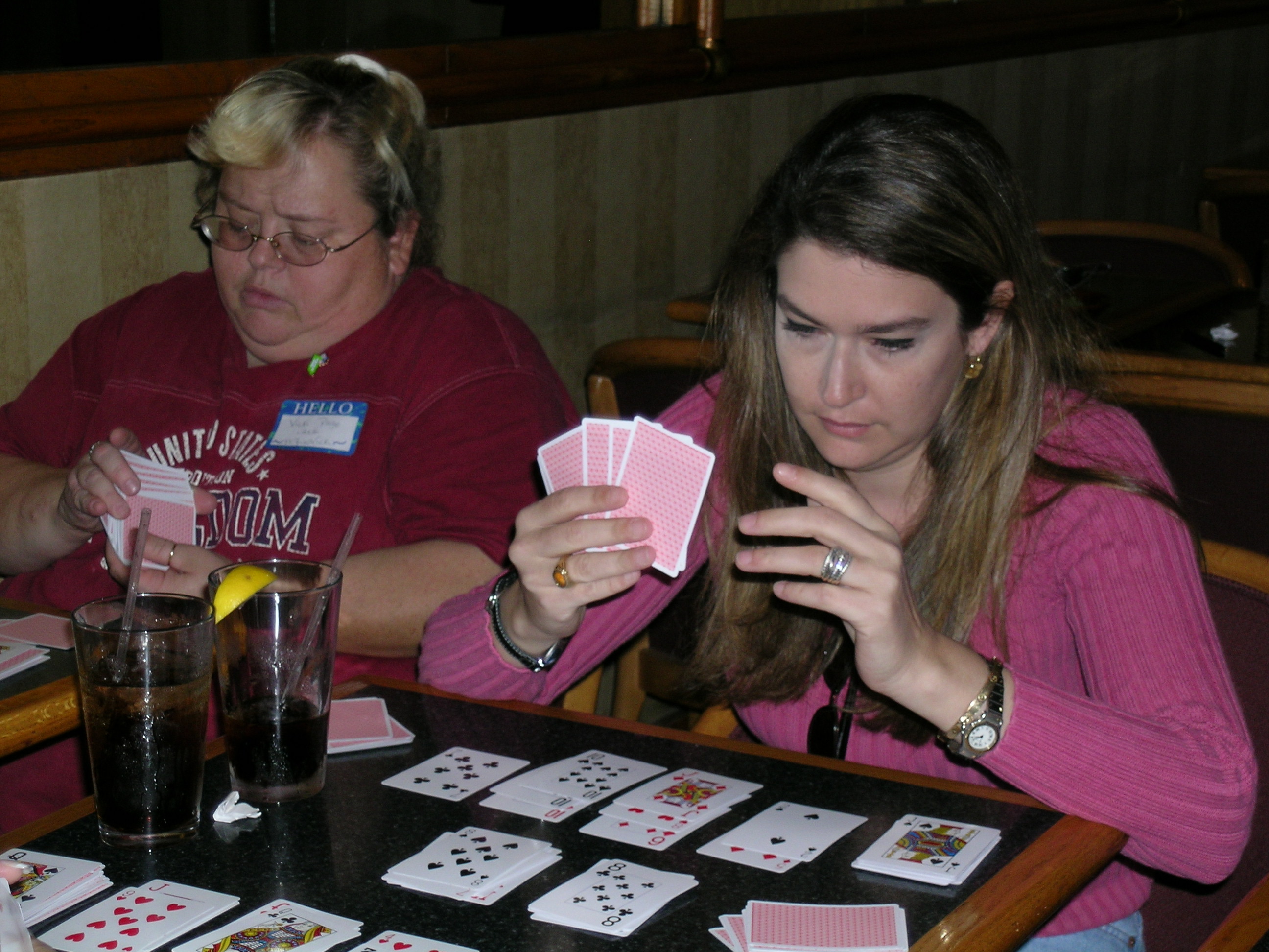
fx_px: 2749
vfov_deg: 19.6
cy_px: 476
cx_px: 634
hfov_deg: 26.0
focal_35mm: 75
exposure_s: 1/121
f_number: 4
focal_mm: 15.6
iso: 75
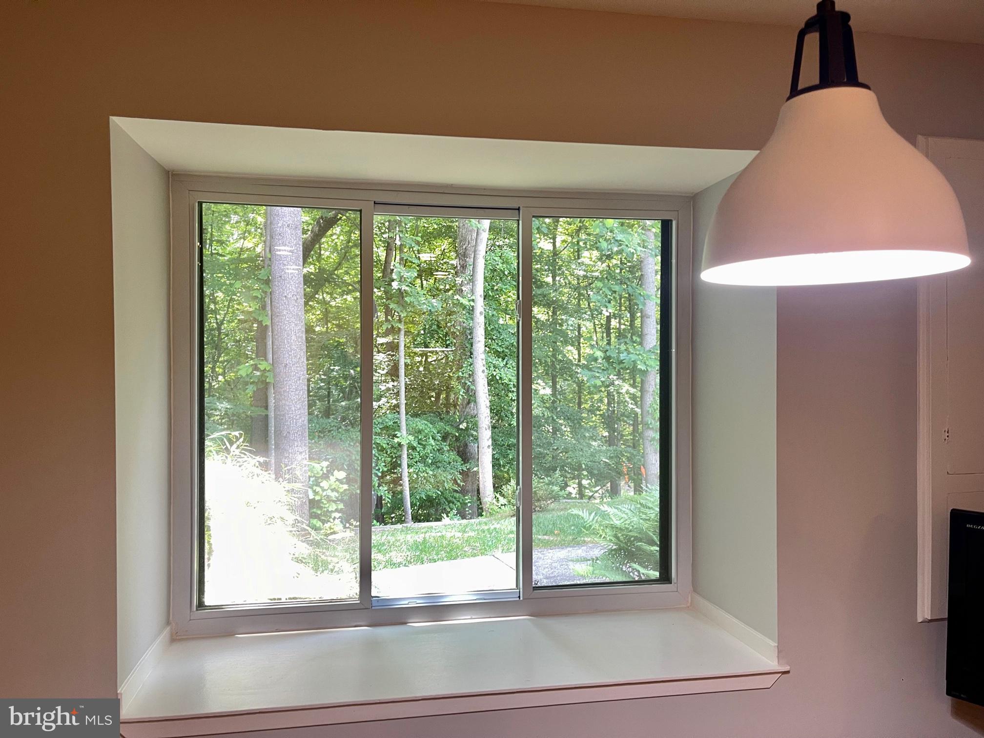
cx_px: 492
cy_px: 369
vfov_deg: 53.1
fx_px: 739
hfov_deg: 67.3
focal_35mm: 26
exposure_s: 1/60
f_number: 1.6
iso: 100
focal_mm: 5.1
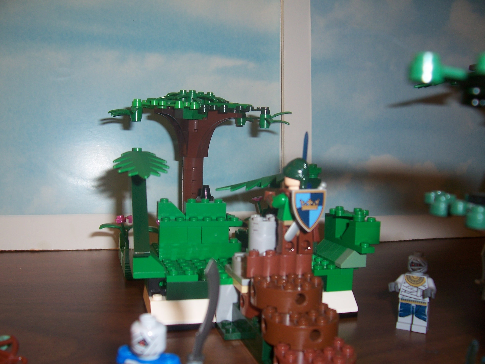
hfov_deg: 54.0
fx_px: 476
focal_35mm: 34
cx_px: 242
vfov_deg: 41.8
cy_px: 182
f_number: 2.7
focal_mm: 5.6
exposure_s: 1/60
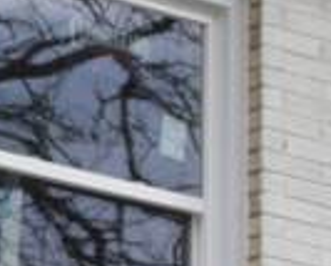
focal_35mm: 472
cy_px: 921
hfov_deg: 4.1
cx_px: 92
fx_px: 4639
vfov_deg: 3.2
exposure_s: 1/200
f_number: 6.3
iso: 100
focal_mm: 35
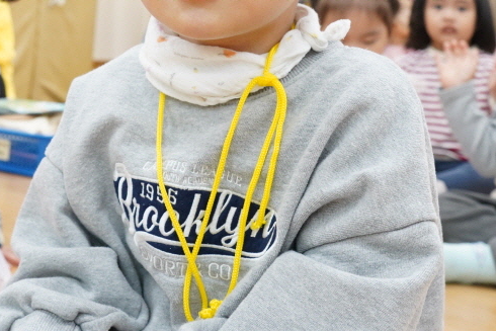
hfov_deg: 25.8
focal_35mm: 77
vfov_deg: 17.0
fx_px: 1061
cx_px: 86
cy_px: -55
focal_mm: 29
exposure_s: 1/60
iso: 2500
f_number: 5.6
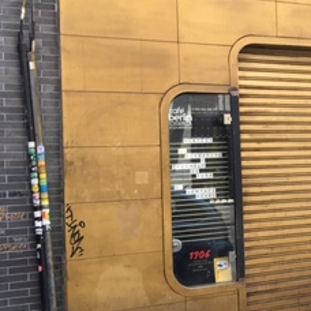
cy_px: 142
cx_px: 396
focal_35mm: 72
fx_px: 732
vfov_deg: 24.0
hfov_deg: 21.8
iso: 25
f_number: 2.2
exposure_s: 1/142
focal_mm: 4.15
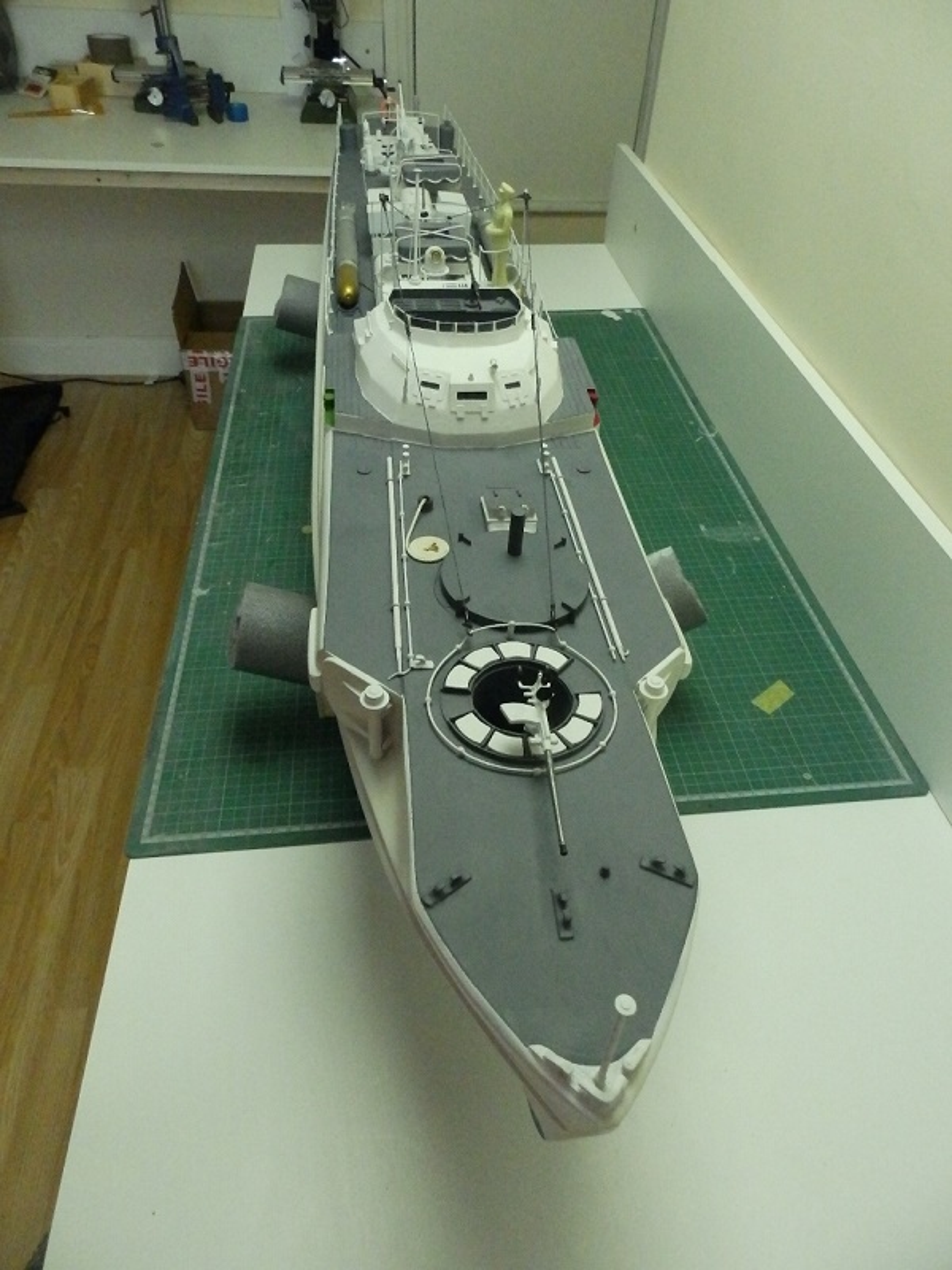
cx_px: 476
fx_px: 807
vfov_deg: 76.4
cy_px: 635
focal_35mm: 22
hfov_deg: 61.1
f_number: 3.4
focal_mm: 4
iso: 1600
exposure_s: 1/160
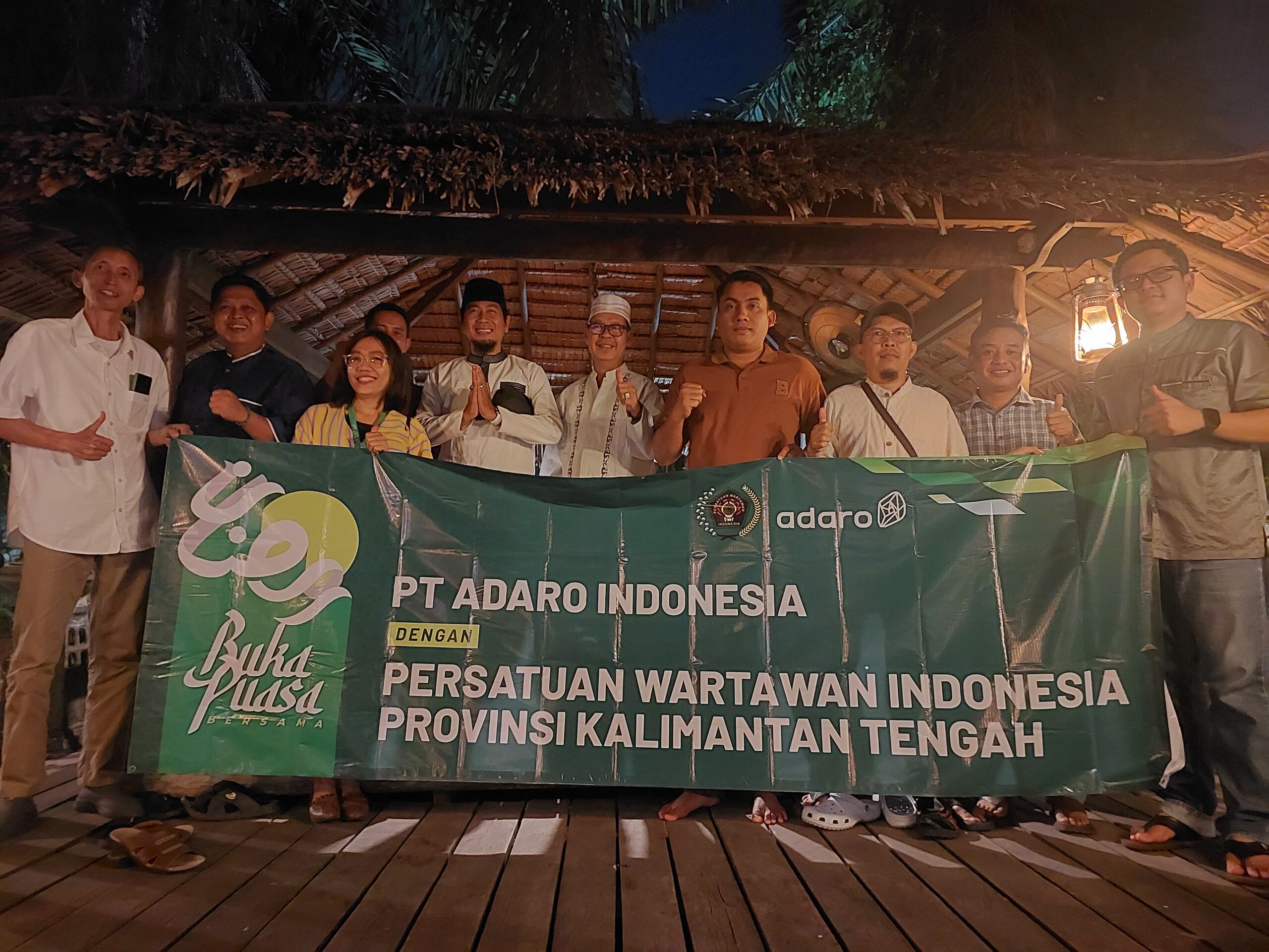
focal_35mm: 23
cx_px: 634
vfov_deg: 58.9
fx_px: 843
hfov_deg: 73.9
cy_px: 476
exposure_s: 1/12.5
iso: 2500
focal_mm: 5.06
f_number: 1.8
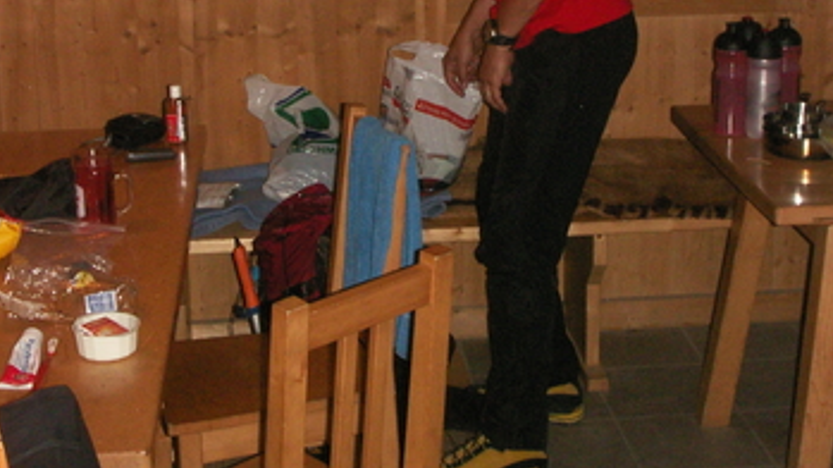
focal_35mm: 74
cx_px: 434
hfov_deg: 28.6
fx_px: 1634
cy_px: 86
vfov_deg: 16.2
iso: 160
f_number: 3.5
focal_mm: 7.7
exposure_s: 1/40
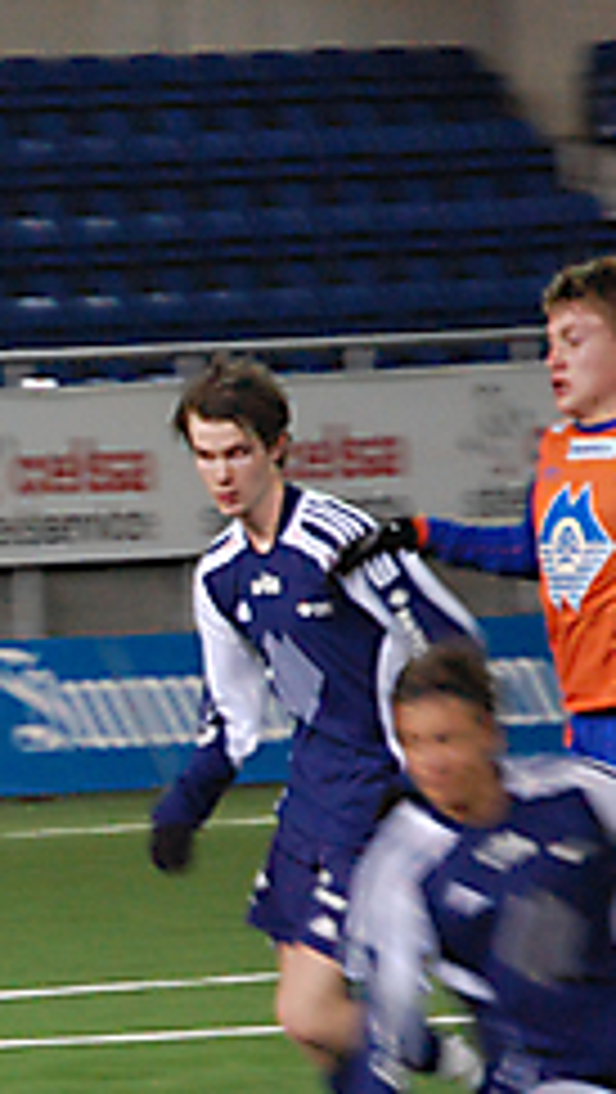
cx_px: -326
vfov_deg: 3.6
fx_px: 17375
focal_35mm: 599
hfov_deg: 2.0
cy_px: 952
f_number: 5.3
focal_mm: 145
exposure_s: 1/60
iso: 1600
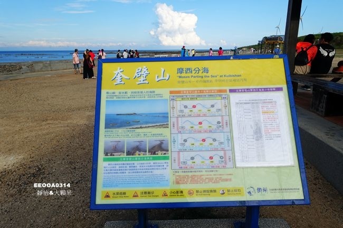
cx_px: 172
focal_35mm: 24
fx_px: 229
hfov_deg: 73.8
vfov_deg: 53.1
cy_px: 114
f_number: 4
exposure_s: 1/100
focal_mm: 8.8
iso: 125
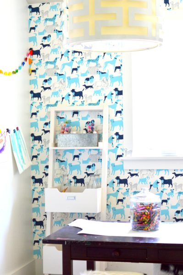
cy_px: 138
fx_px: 573
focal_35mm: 75
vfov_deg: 27.0
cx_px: 92
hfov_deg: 18.2
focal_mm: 50
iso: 400
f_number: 4.5
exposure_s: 1/80
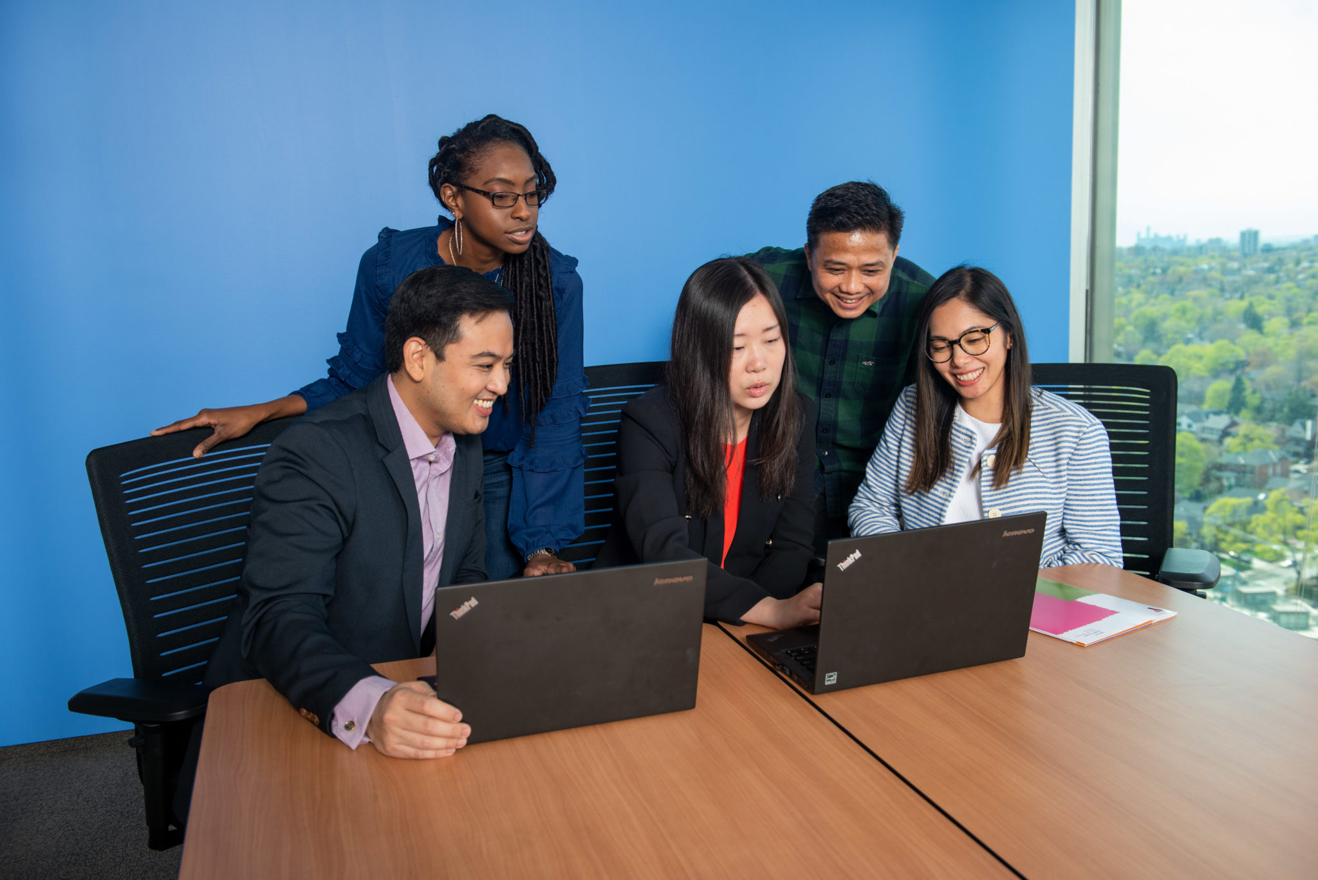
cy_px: 440
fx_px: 1172
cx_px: 659
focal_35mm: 32
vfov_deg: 41.1
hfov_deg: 58.7
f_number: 5.6
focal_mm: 32
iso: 500
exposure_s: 1/250
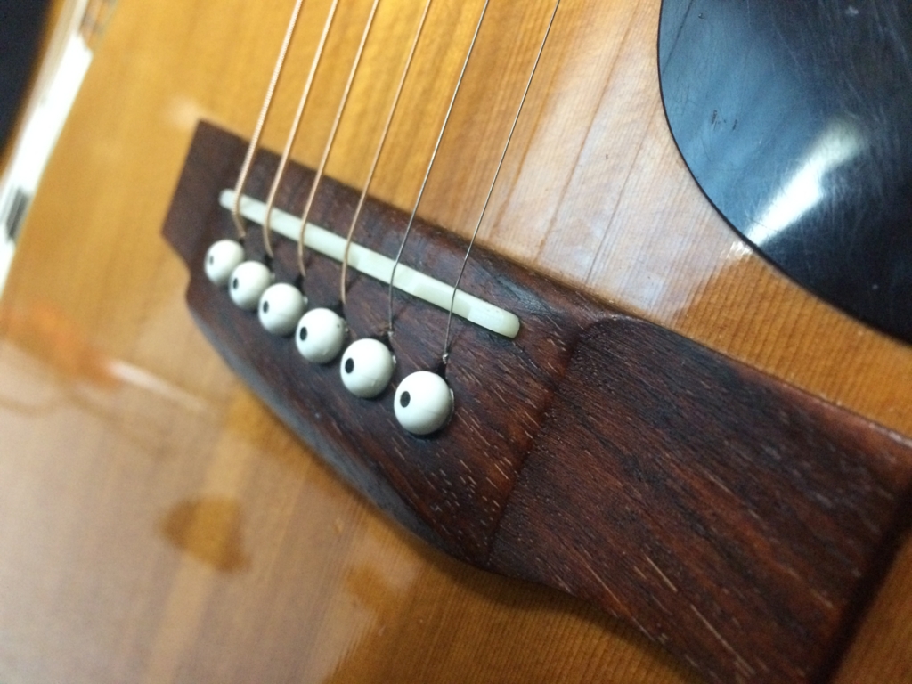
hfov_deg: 61.7
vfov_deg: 48.2
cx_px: 456
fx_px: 764
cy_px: 342
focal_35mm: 29
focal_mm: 4.15
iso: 400
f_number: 2.2
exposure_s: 1/15
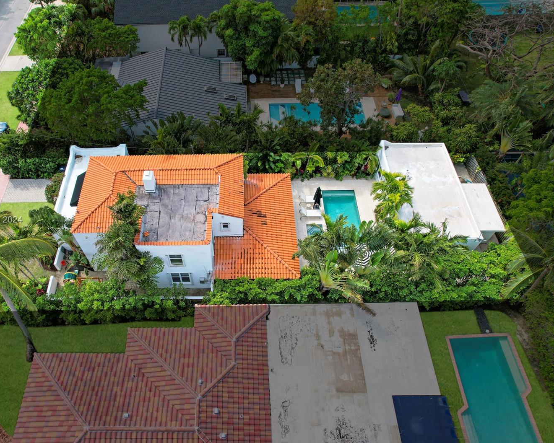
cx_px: 224
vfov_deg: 56.8
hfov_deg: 67.5
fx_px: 410
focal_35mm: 25
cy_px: 220
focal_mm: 8.38
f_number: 2.8
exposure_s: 1/2000
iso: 100
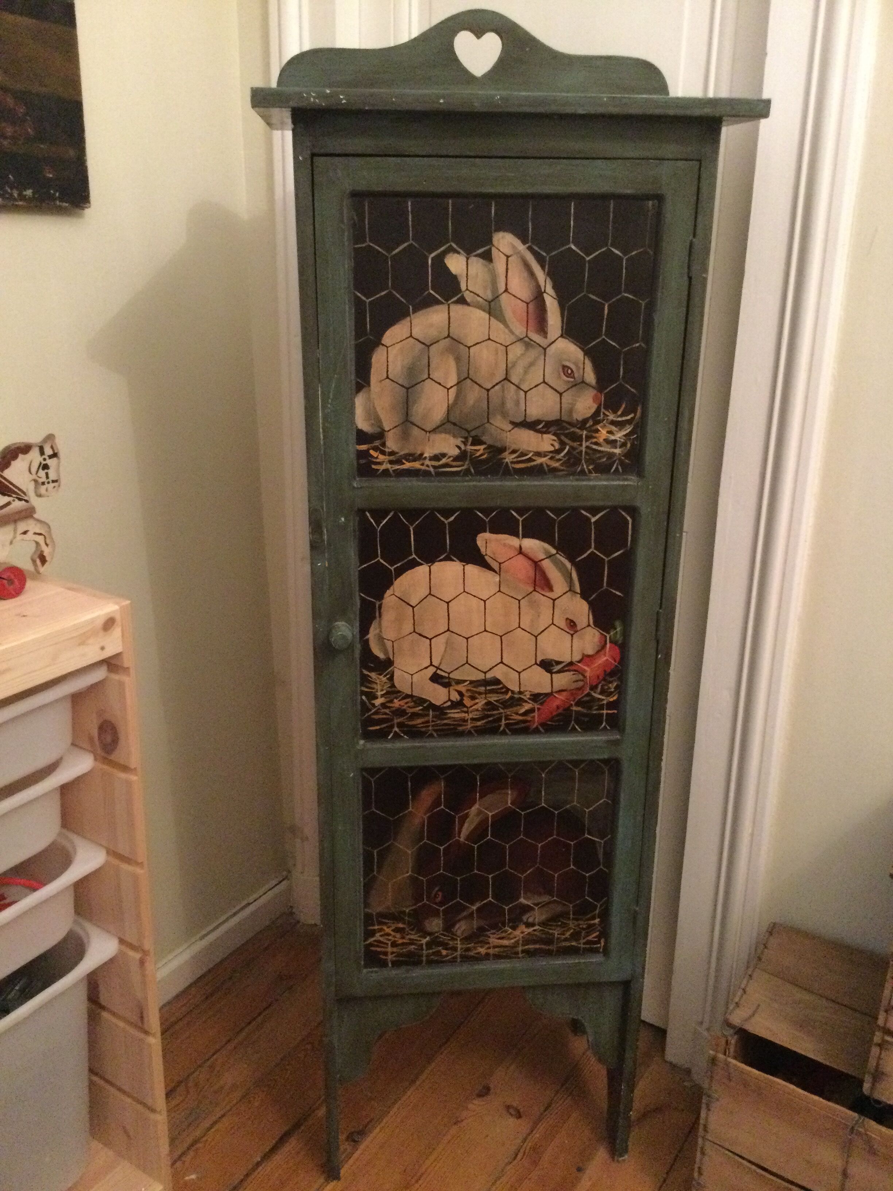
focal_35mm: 31
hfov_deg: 45.4
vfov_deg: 58.4
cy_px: 596
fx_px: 1066
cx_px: 446
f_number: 2.4
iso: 500
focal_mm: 3.3
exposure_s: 1/17
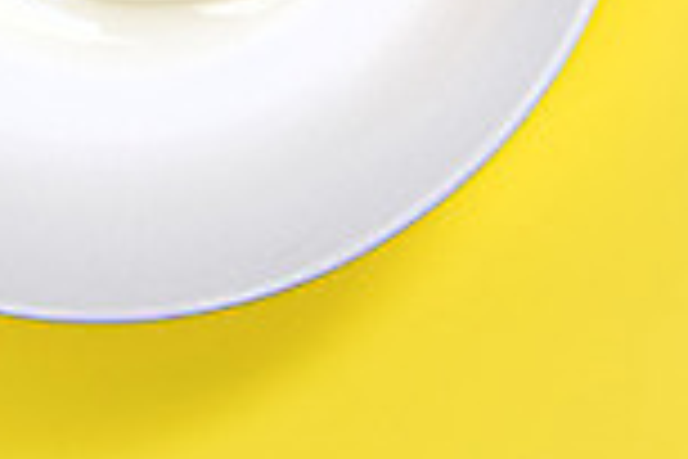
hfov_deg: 9.7
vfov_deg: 6.3
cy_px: -423
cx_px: 319
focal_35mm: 212
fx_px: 4051
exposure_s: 1/100
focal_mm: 54
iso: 100
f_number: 13
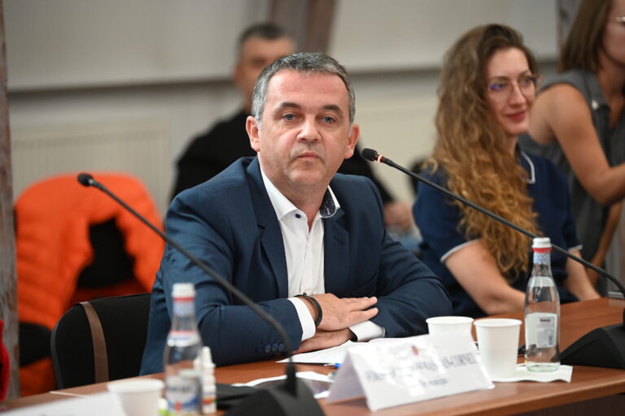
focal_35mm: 170
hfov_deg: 12.1
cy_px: 208
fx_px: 2949
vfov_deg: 8.1
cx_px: 312
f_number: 2.8
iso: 5000
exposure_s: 1/200
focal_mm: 170
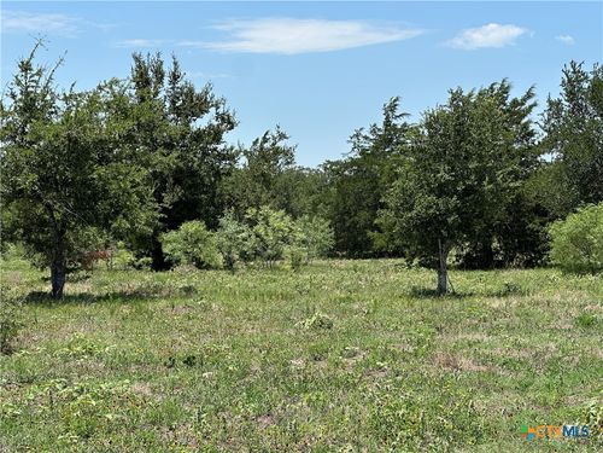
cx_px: 302
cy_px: 226
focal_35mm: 77
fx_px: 1341
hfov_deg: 25.3
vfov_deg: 19.1
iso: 32
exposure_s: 1/585
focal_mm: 9
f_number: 2.8
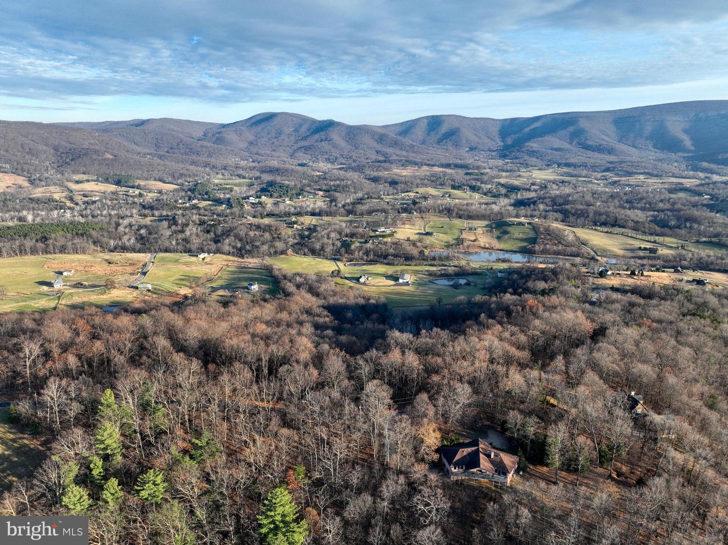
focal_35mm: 24
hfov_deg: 71.6
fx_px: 505
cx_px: 364
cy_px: 272
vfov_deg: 56.8
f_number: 2.8
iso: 170
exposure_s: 1/800
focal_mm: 12.3
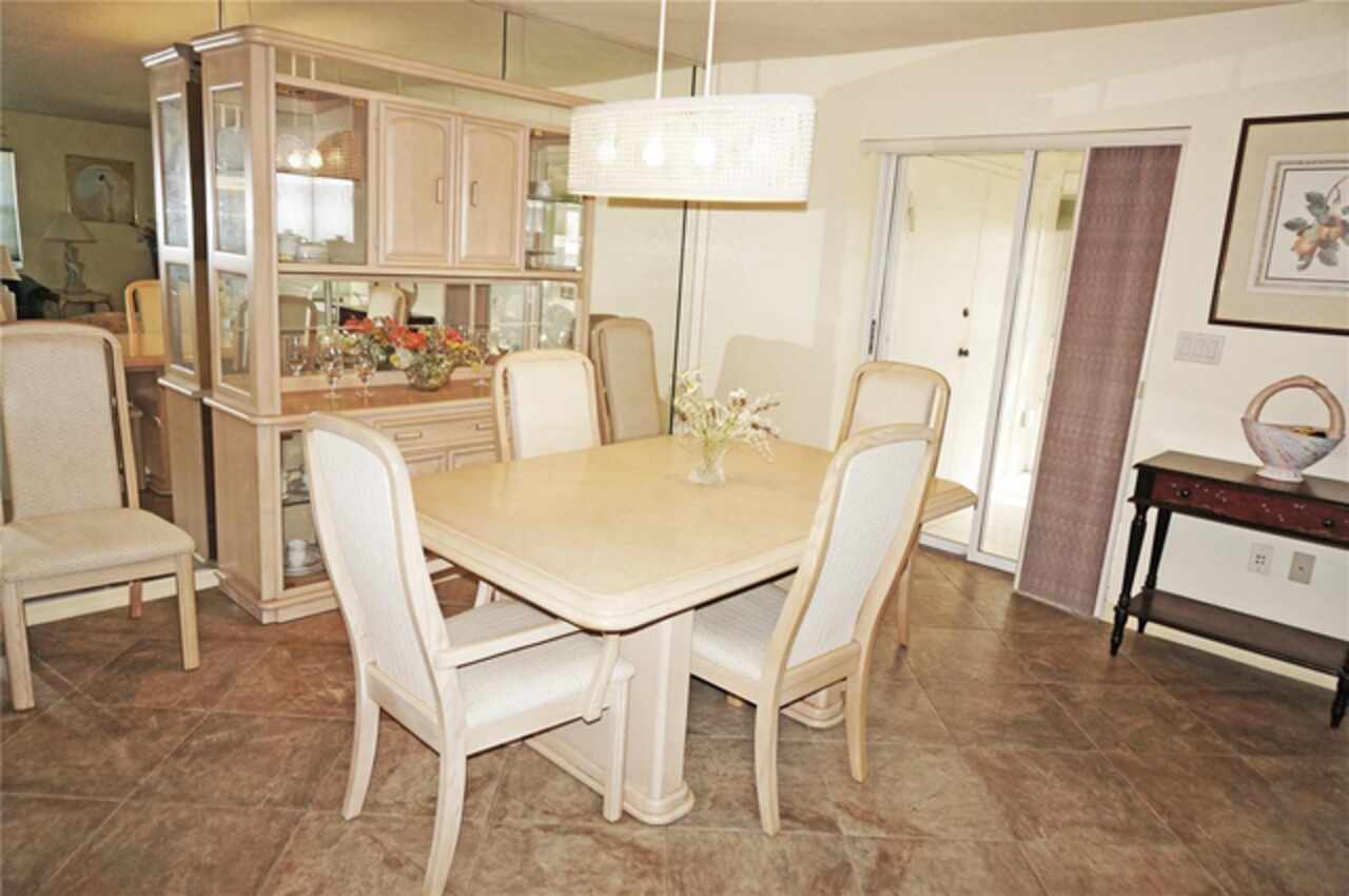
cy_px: 448
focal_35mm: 24
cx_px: 674
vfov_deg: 53.0
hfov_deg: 73.8
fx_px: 898
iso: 500
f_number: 4
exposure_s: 1/160
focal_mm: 16
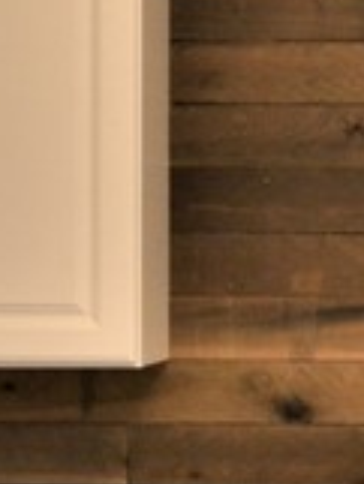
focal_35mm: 233
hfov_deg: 6.3
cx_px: 605
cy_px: 237
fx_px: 3262
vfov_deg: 8.5
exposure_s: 1/100
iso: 400
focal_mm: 24
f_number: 5
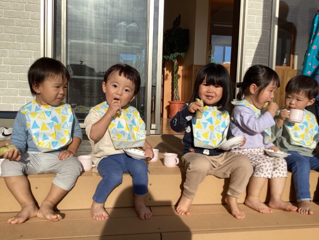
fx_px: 286
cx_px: 160
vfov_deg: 45.4
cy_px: 120
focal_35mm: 31
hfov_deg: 58.4
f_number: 2.4
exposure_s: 1/1942
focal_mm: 3.3
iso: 25
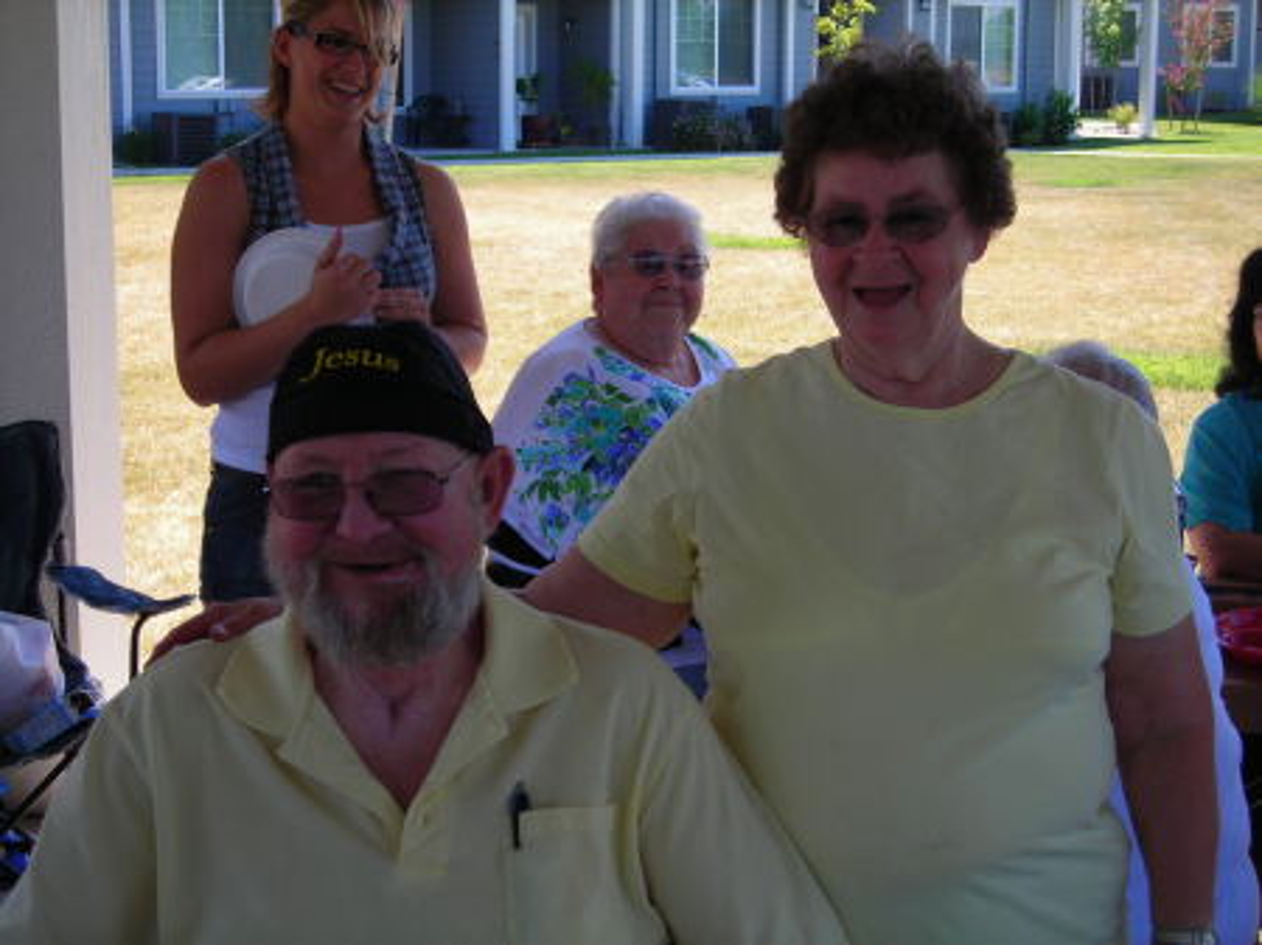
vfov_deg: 22.6
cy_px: 472
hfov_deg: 29.8
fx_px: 2368
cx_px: 631
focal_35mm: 65
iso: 50
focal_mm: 10.8
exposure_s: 1/136
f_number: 3.9
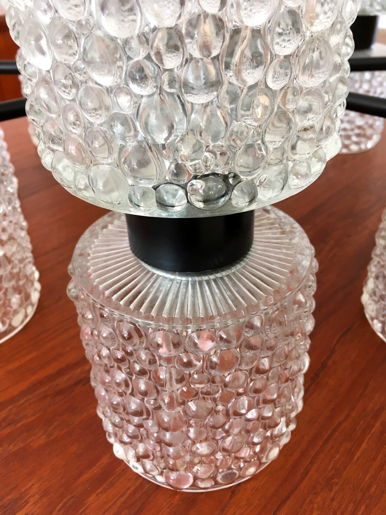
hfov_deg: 48.2
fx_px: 431
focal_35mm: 29
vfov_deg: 61.7
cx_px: 193
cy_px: 258
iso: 100
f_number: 2.2
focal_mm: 4.15
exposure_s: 1/33
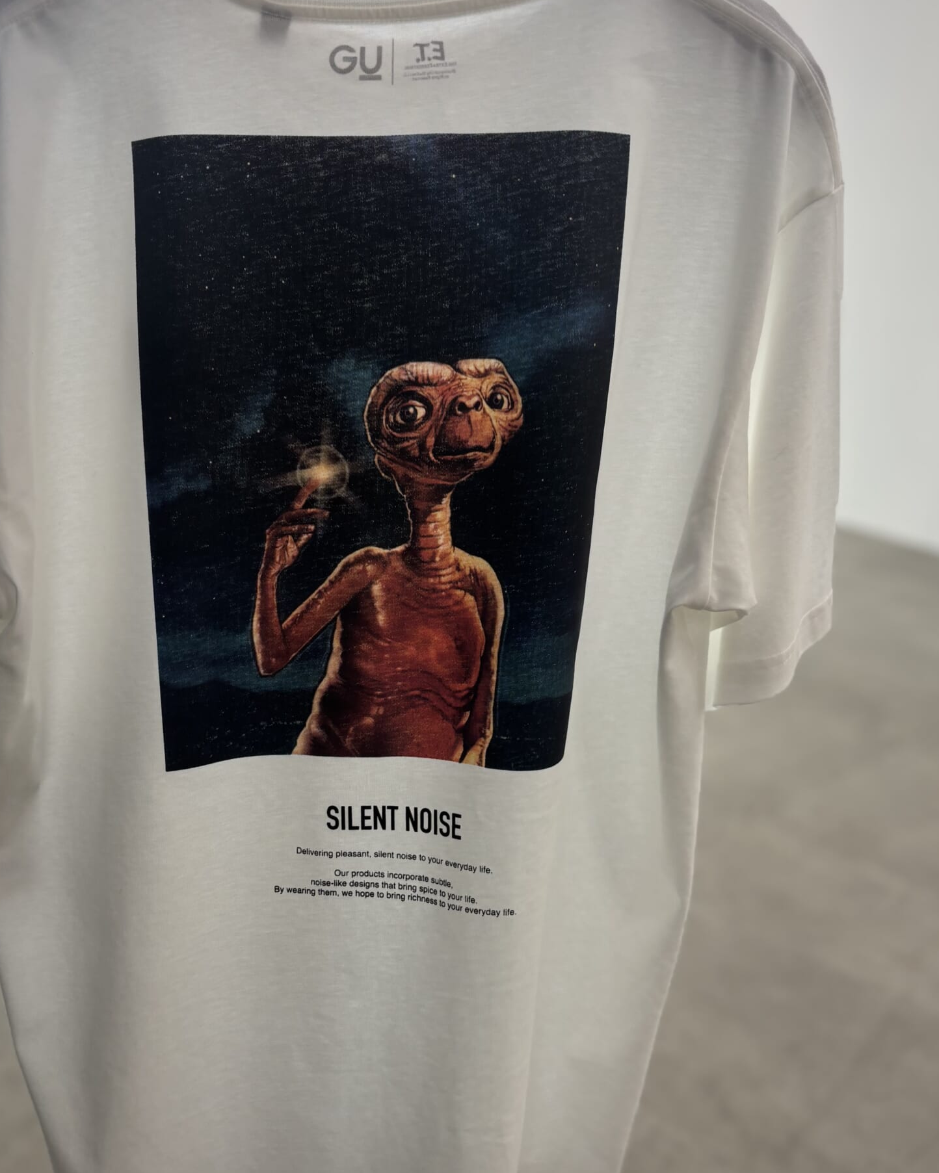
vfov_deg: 50.3
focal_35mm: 36
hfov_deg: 41.1
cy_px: 577
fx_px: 1251
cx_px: 448
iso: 50
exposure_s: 1/100
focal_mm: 5.96
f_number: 1.6
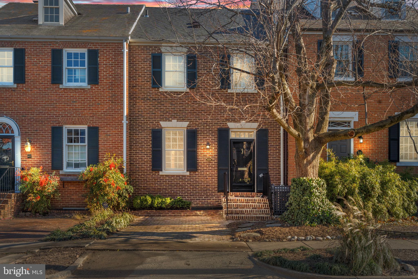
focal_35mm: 35
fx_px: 406
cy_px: 140
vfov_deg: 37.8
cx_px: 209
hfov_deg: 54.4
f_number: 9
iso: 500
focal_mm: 35
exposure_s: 1/250
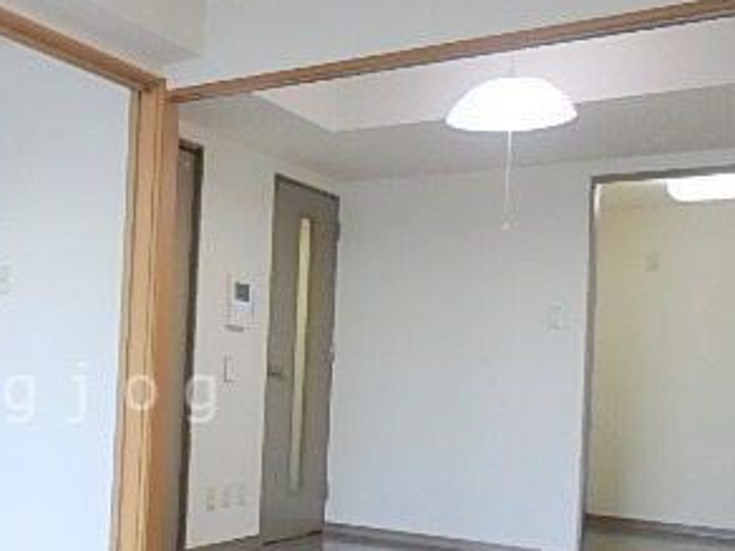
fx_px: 977
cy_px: 392
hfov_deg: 38.1
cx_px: 58
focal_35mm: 46
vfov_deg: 31.1
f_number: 3.5
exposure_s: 1/40
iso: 200
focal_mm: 3.7
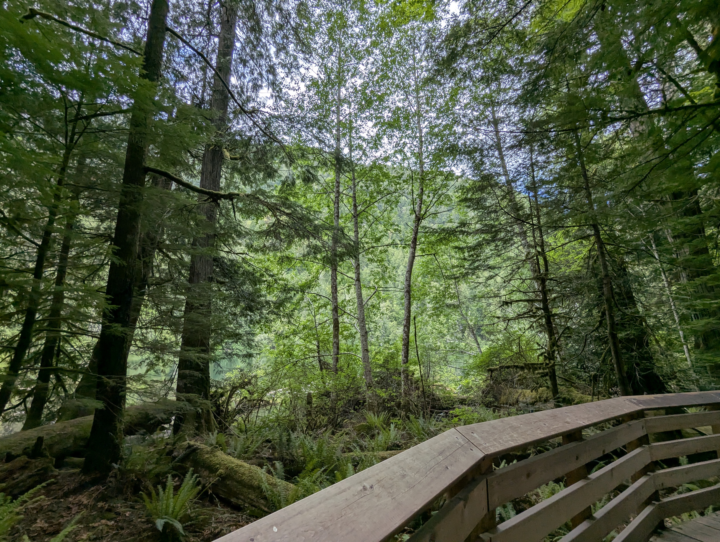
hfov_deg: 94.4
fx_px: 333
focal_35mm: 16
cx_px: 360
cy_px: 271
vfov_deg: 78.2
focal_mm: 2.35
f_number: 2.2
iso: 38
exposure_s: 1/514
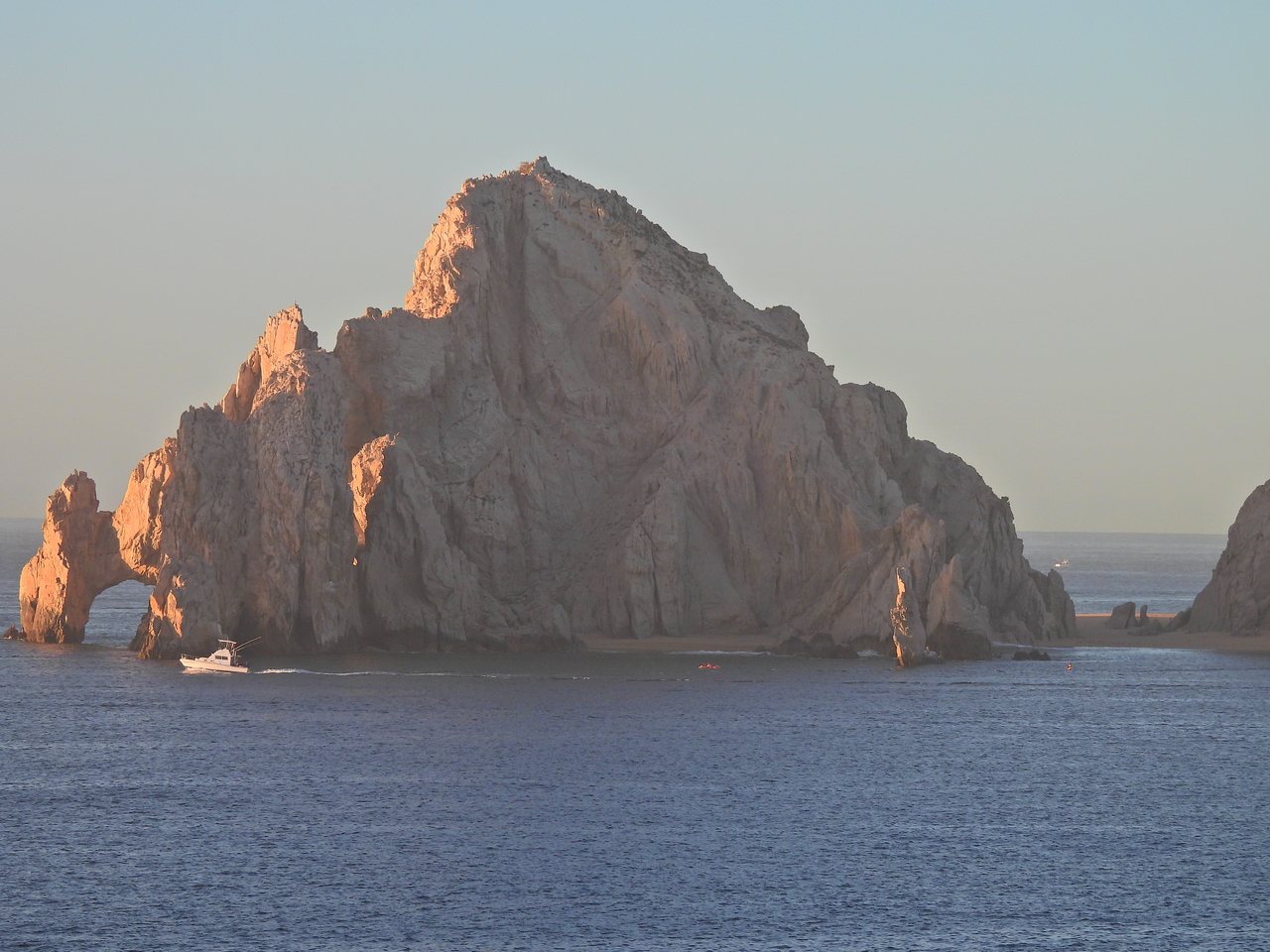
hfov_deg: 11.6
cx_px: 635
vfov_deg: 8.7
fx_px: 6237
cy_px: 476
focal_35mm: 170
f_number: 4.5
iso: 100
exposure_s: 1/500
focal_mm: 30.3
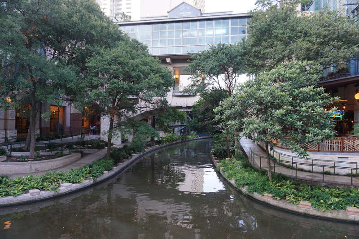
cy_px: 120
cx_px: 180
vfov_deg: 53.1
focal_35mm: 24
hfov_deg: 73.8
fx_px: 239
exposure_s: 1/60
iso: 125
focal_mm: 16
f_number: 4
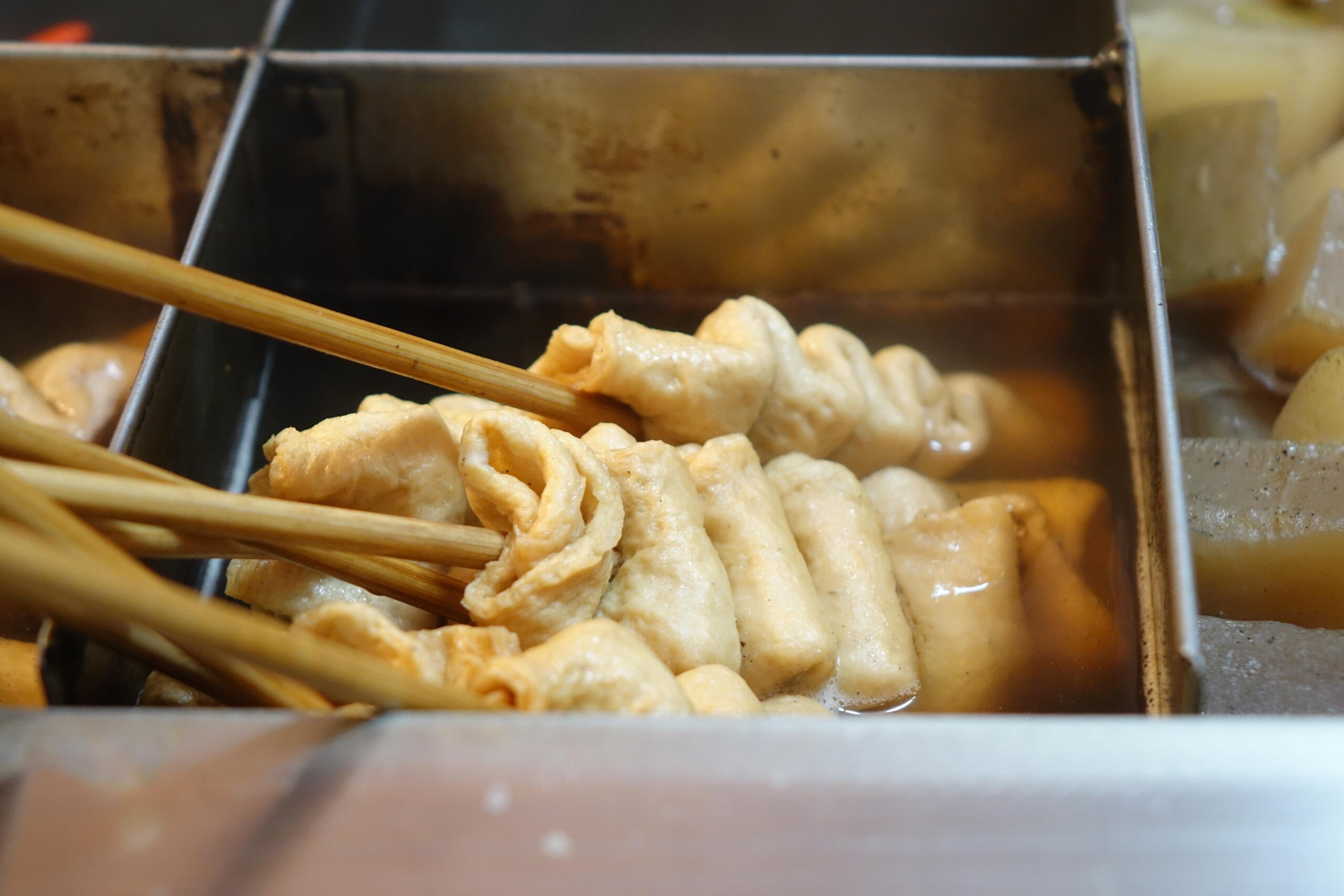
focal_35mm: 76
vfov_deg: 17.9
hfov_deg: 26.6
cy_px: 448
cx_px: 672
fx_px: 2837
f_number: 2.8
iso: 800
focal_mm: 28.02
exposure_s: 1/40
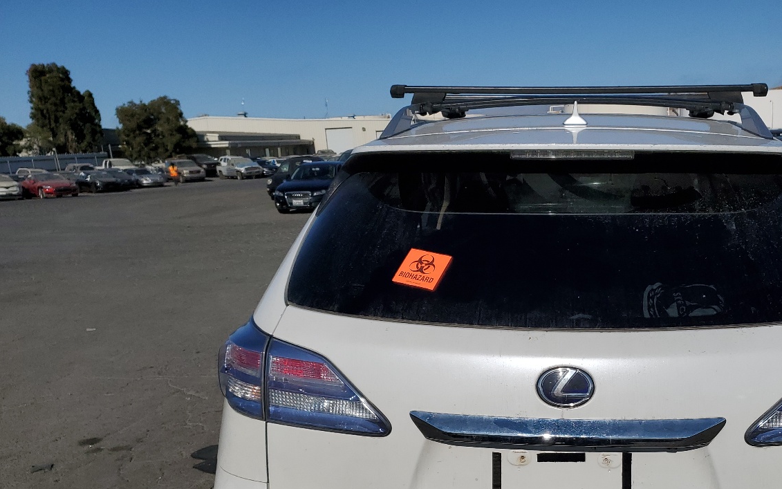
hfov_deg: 49.2
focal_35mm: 39
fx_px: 831
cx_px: 540
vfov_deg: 31.6
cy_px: 414
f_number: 1.5
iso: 52
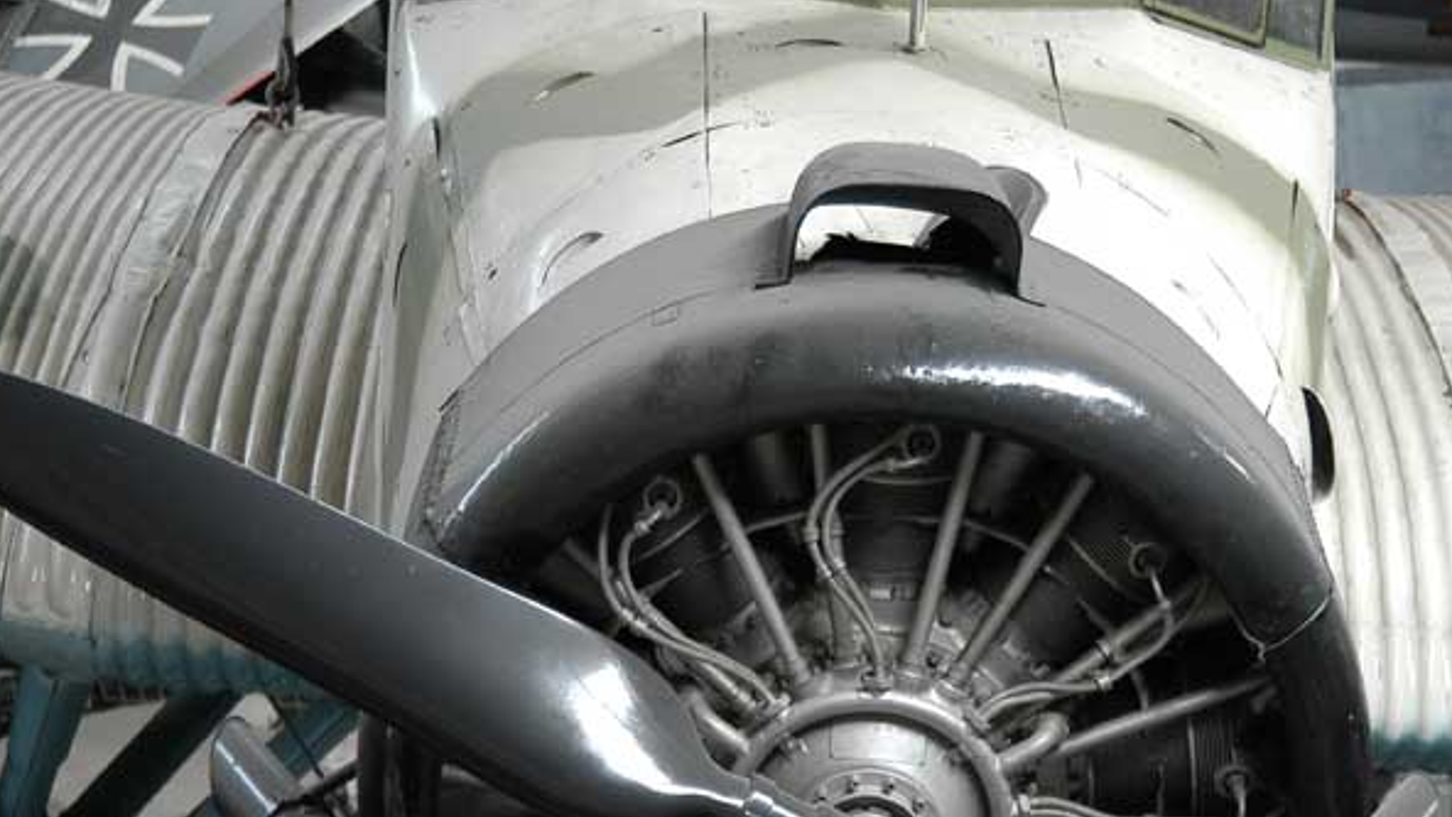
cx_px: 912
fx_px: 4081
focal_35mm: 106
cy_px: 645
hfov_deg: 20.1
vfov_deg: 11.4
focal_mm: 50
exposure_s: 1/8
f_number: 4.5
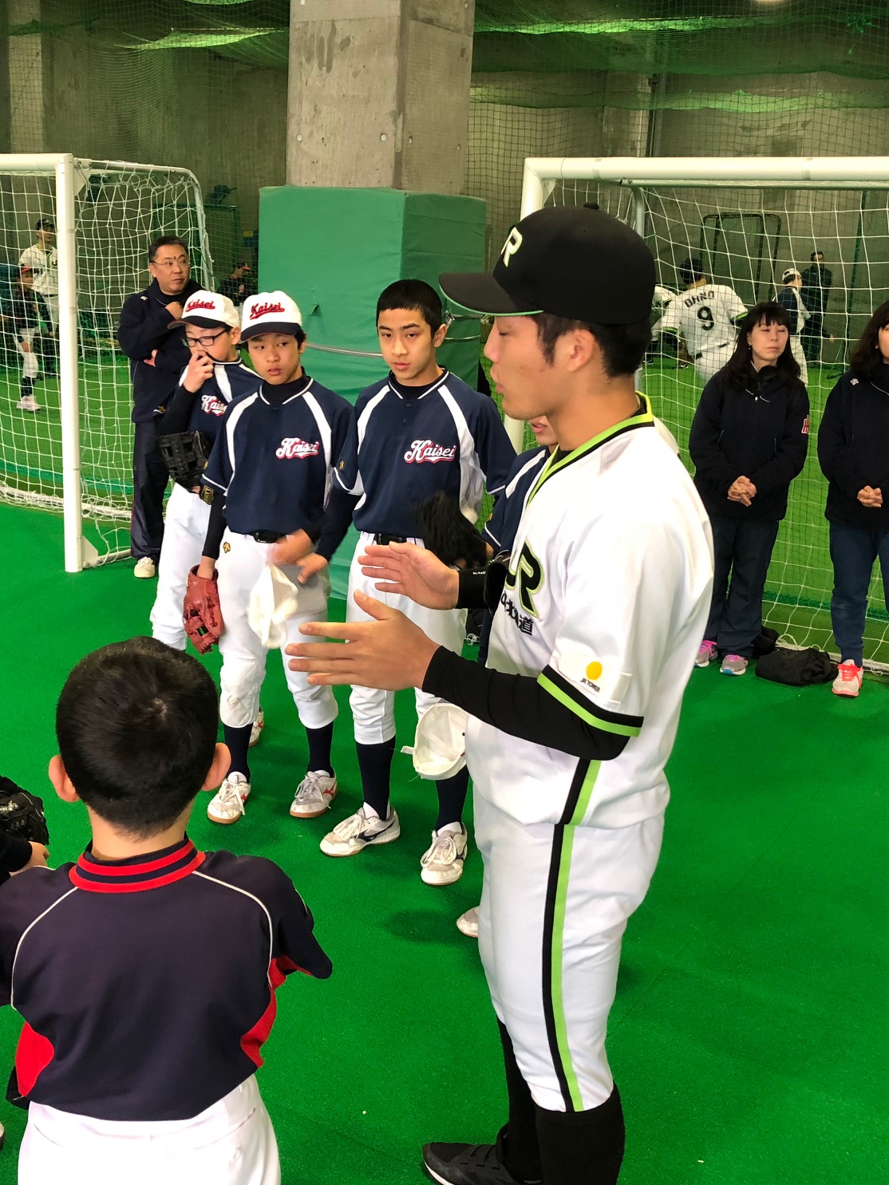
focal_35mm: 38
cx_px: 357
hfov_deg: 37.6
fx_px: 1301
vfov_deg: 49.0
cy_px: 602
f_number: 1.8
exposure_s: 1/60
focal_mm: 4
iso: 200
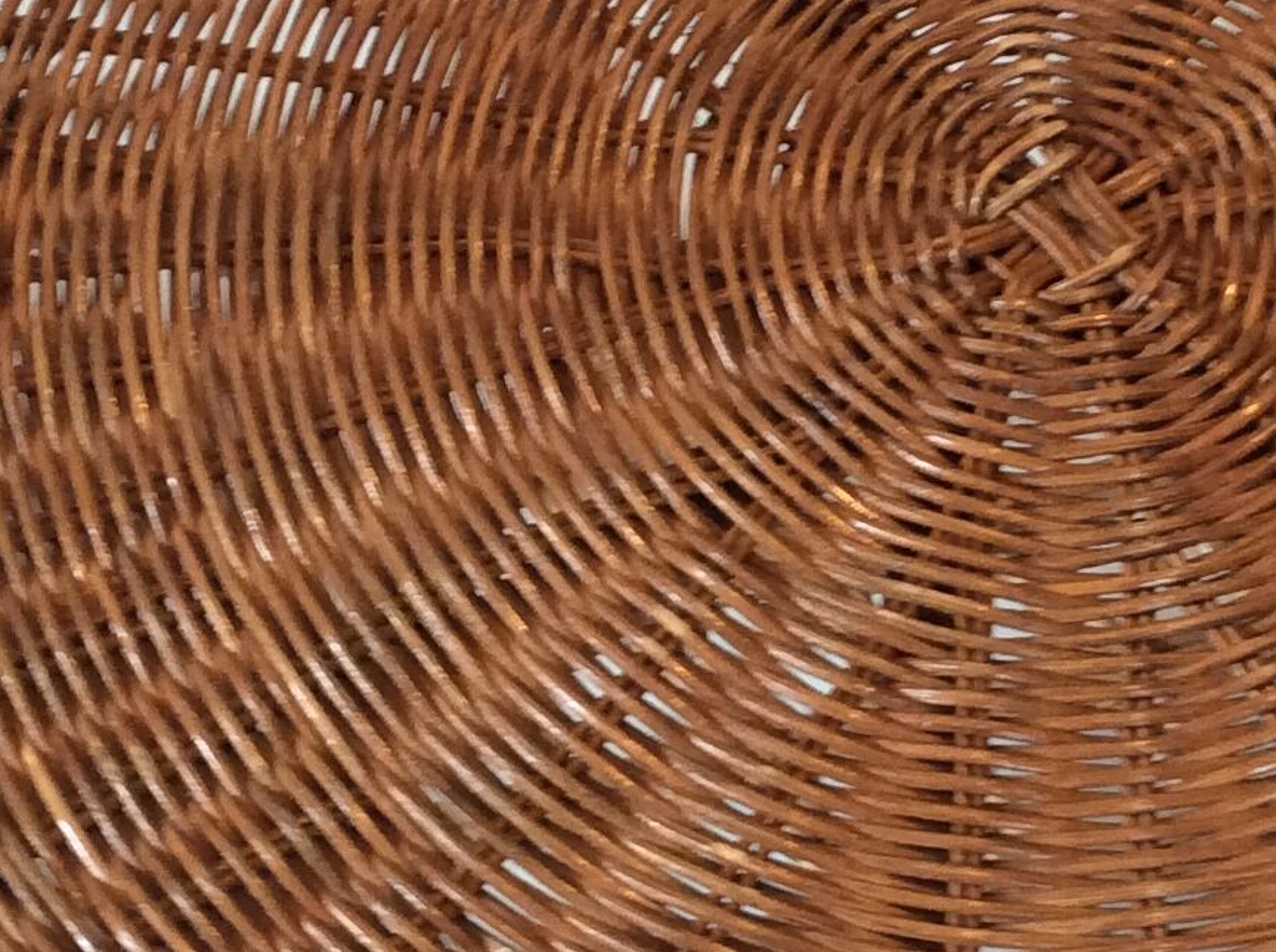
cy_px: 497
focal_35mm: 96
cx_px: 868
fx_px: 3533
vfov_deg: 15.4
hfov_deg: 20.4
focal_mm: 3.3
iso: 100
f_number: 2.4
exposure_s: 1/25
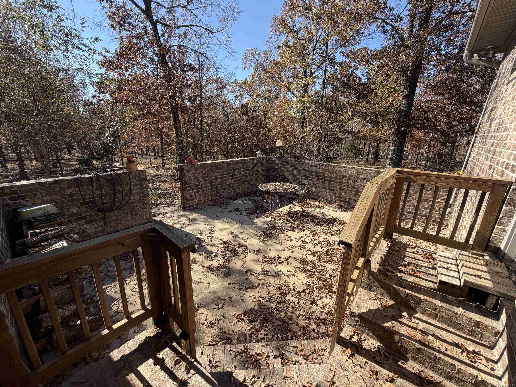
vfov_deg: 85.7
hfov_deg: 102.1
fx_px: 209
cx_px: 258
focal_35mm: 14
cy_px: 194
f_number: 2.2
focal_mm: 2.22
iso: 50
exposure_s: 1/502
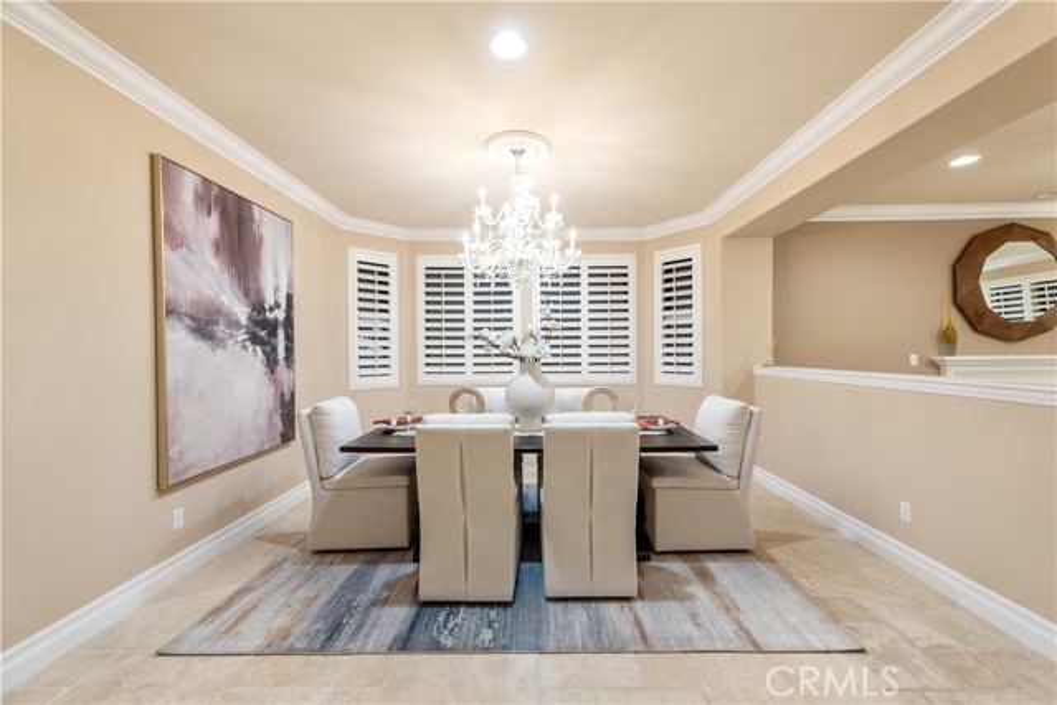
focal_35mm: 14
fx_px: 411
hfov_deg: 104.2
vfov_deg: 81.2
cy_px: 352
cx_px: 528
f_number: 4
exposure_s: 1/60
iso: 500
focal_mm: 14
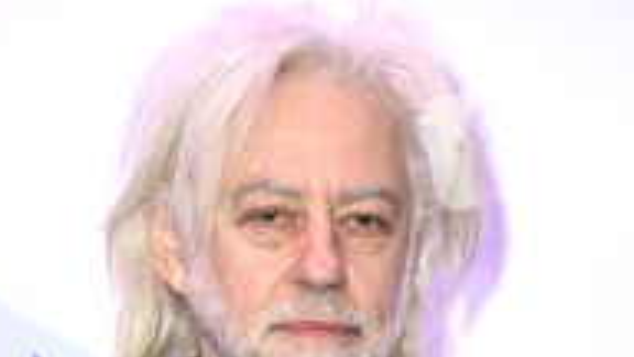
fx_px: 4119
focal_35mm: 245
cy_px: 628
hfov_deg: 8.8
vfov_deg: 4.9
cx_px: 292
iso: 800
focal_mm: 112
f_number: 5.6
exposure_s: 1/250
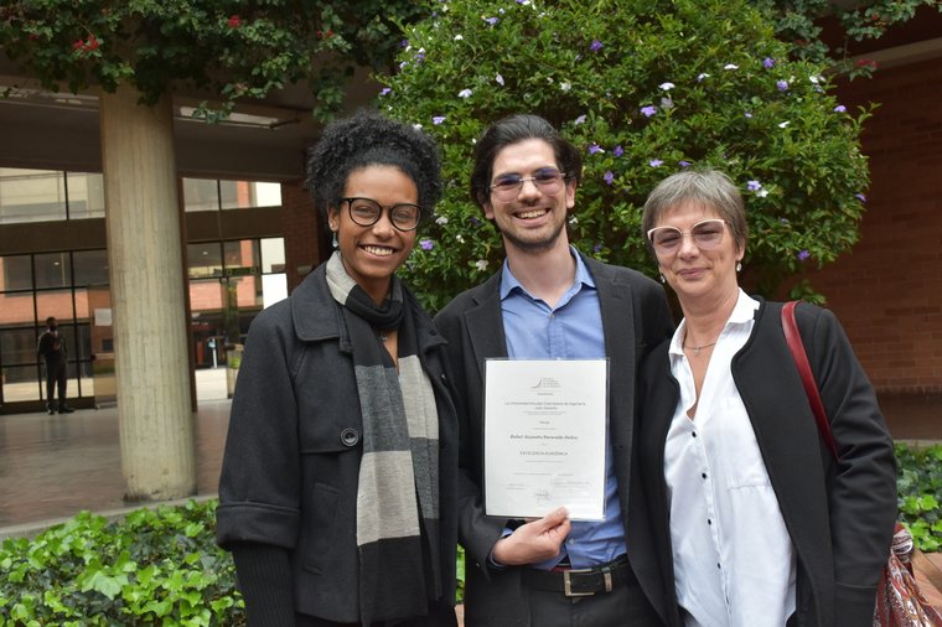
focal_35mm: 45
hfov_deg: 43.6
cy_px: 314
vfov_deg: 29.8
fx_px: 1177
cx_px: 471
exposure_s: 1/200
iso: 800
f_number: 7.1
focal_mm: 30
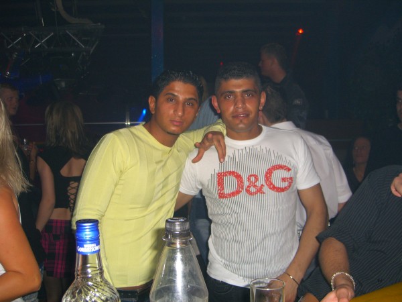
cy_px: 151
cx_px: 201
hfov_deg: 49.0
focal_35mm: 38
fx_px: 441
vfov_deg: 37.7
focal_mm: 7.9
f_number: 2.8
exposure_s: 1/60
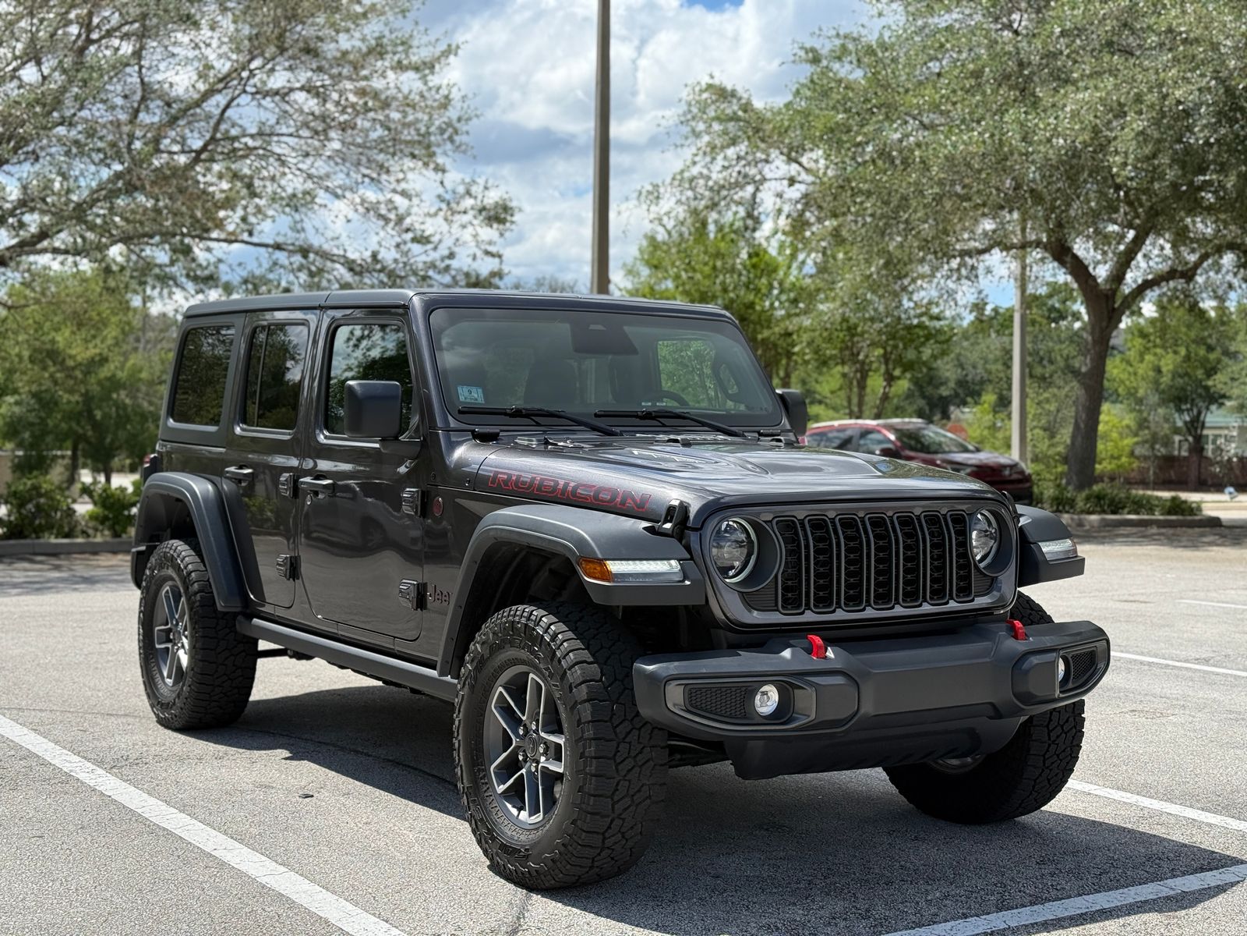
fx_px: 1729
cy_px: 468
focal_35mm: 48
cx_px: 624
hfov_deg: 39.7
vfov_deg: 30.3
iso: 100
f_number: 1.78
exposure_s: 1/4587
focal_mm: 6.76
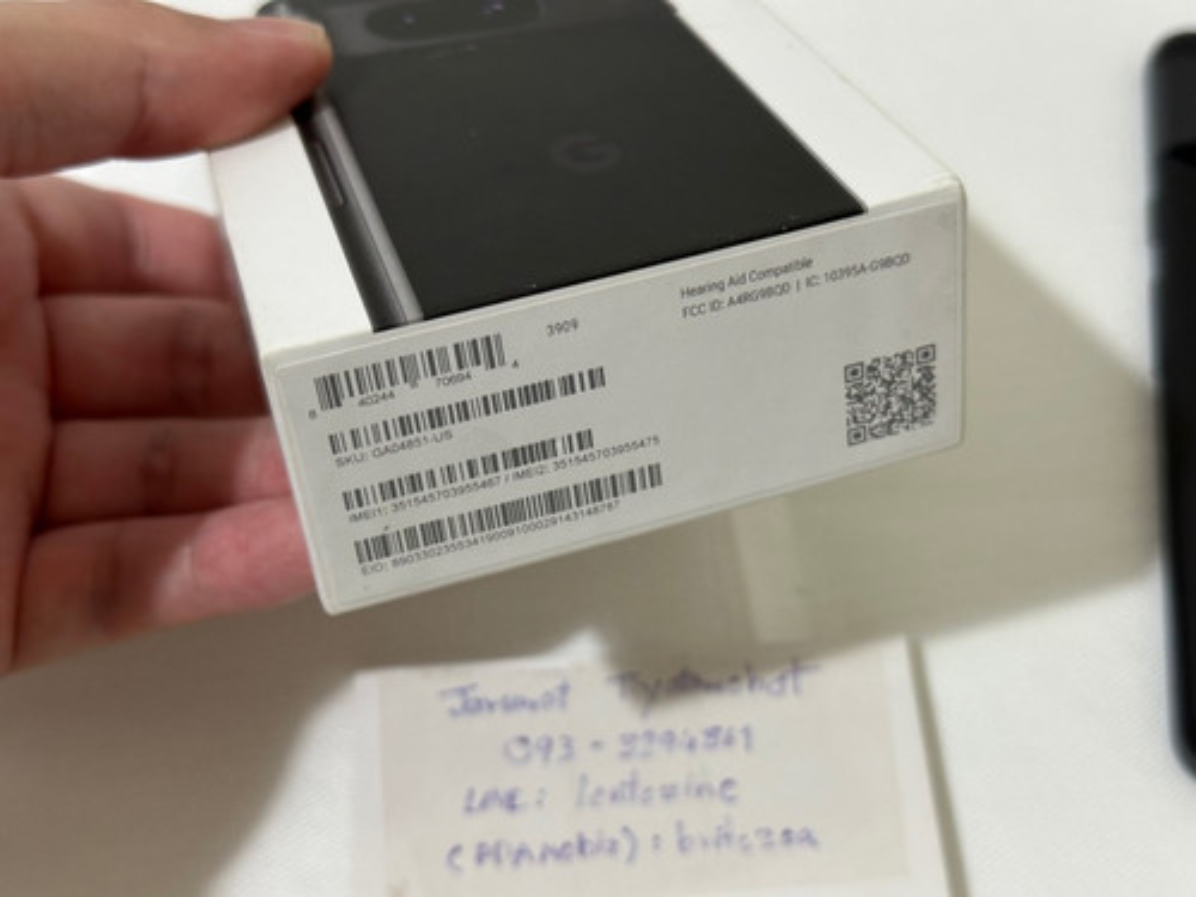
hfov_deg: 39.7
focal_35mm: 48
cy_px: 448
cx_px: 598
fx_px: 1658
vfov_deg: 30.3
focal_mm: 6.86
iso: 160
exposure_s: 1/33
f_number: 1.78
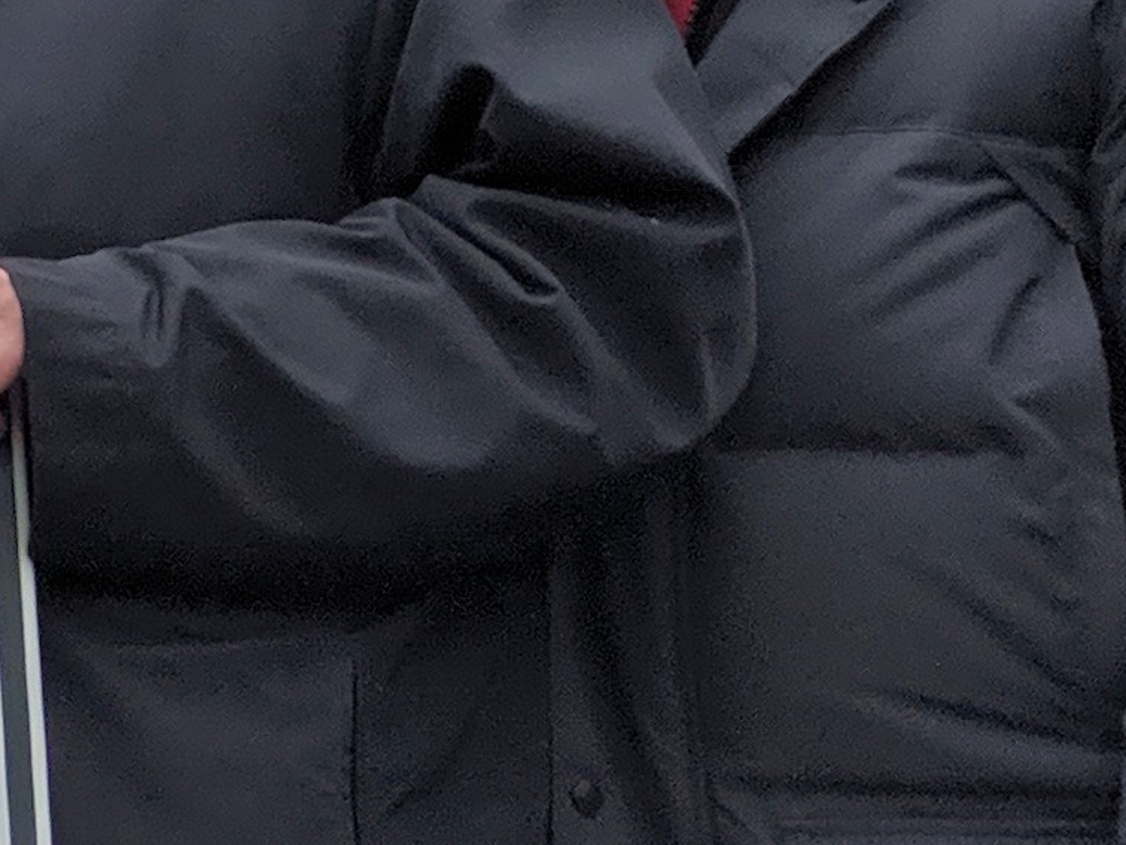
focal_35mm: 144
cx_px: -1623
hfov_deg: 11.3
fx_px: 4684
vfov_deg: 9.7
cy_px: -745
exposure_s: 1/227
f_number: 1.8
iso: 75
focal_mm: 4.44
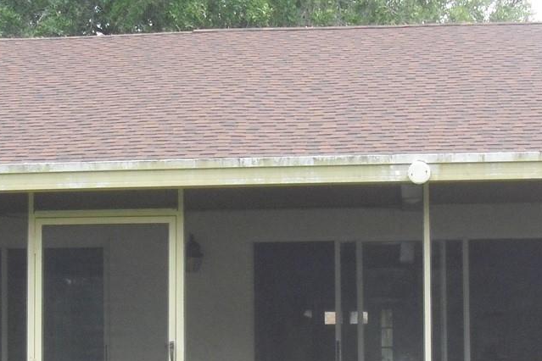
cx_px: 327
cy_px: 331
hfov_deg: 20.6
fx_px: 1490
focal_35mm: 99
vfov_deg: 13.7
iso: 200
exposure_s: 1/500
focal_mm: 6.2
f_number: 2.8
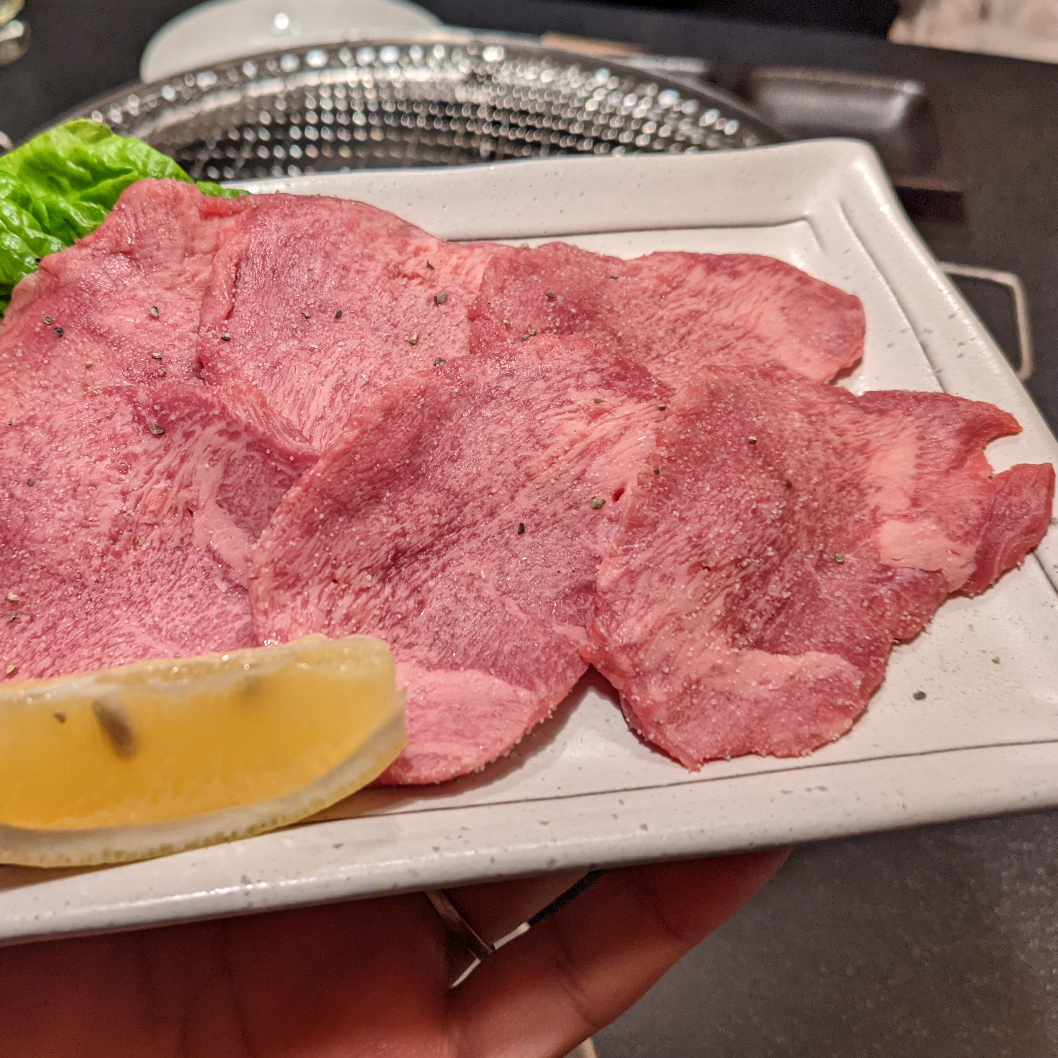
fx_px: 1176
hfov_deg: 47.8
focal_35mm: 34
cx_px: 373
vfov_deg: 48.4
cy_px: 520
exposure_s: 1/33.3
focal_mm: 4.38
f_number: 1.73
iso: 104
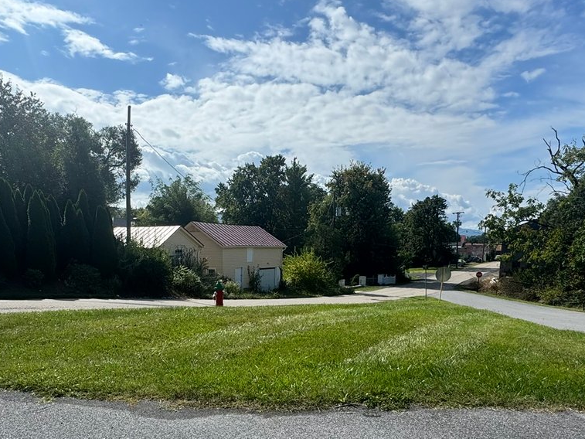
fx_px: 473
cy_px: 324
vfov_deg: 48.0
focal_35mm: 28
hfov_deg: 63.3
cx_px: 265
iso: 50
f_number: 2.2
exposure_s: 1/2208
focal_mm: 2.22
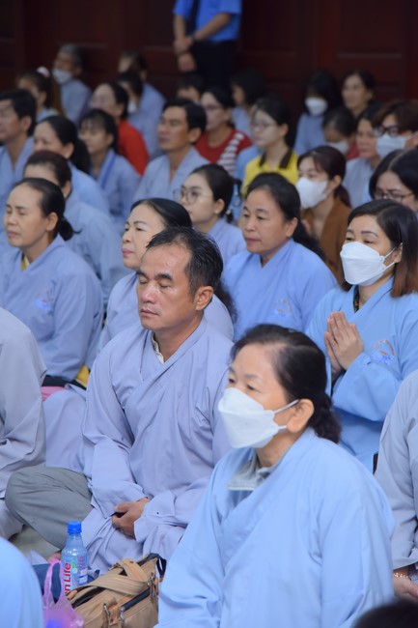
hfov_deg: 12.2
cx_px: 209
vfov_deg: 18.3
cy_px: 314
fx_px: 1952
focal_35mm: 112
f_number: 5
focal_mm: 112
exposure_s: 1/125
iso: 1250
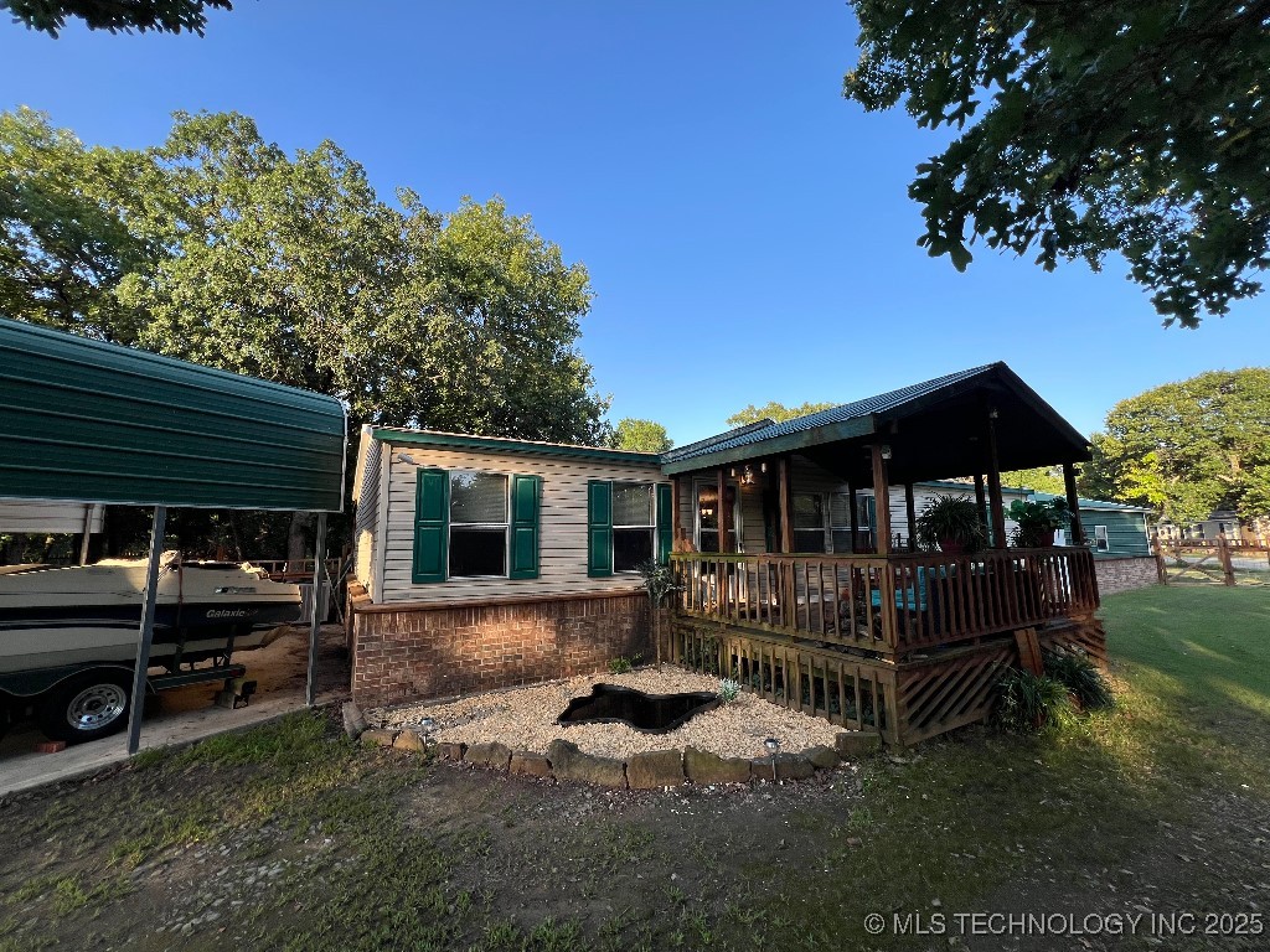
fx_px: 477
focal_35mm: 13
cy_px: 476
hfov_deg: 106.2
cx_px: 635
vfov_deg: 89.9
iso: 32
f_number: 1.8
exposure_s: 1/345
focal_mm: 1.57
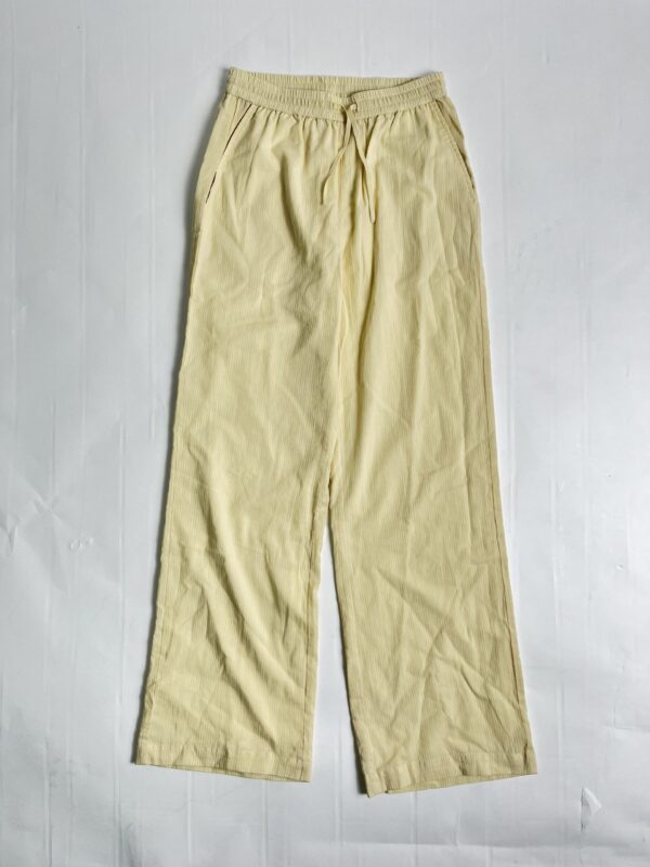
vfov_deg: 67.3
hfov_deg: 53.1
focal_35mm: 26
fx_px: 651
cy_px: 434
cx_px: 325
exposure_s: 1/100
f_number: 1.6
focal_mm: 5.1
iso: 50
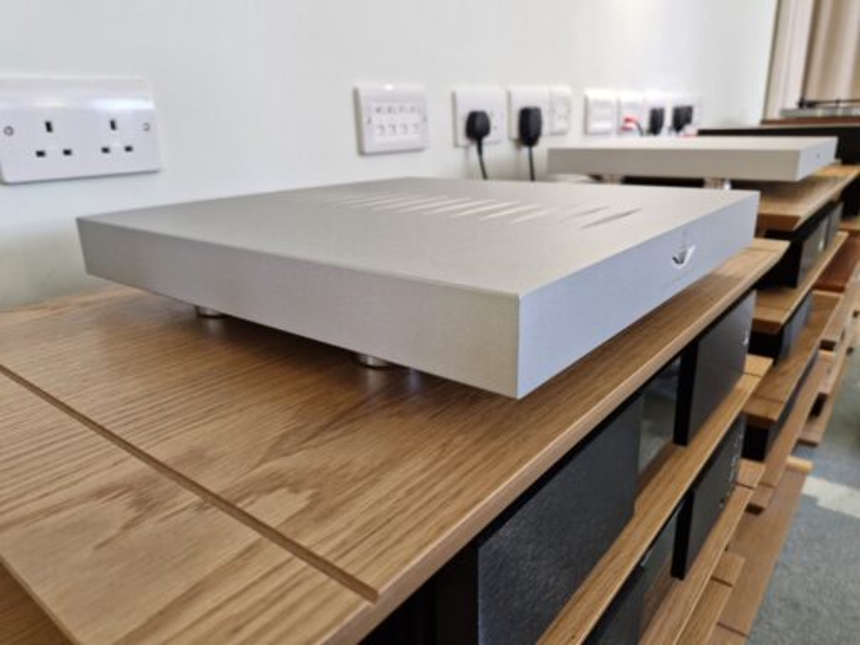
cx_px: 430
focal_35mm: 23
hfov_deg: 73.9
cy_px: 322
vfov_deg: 58.9
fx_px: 571
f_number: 1.8
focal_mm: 5.54
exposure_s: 1/100
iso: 500
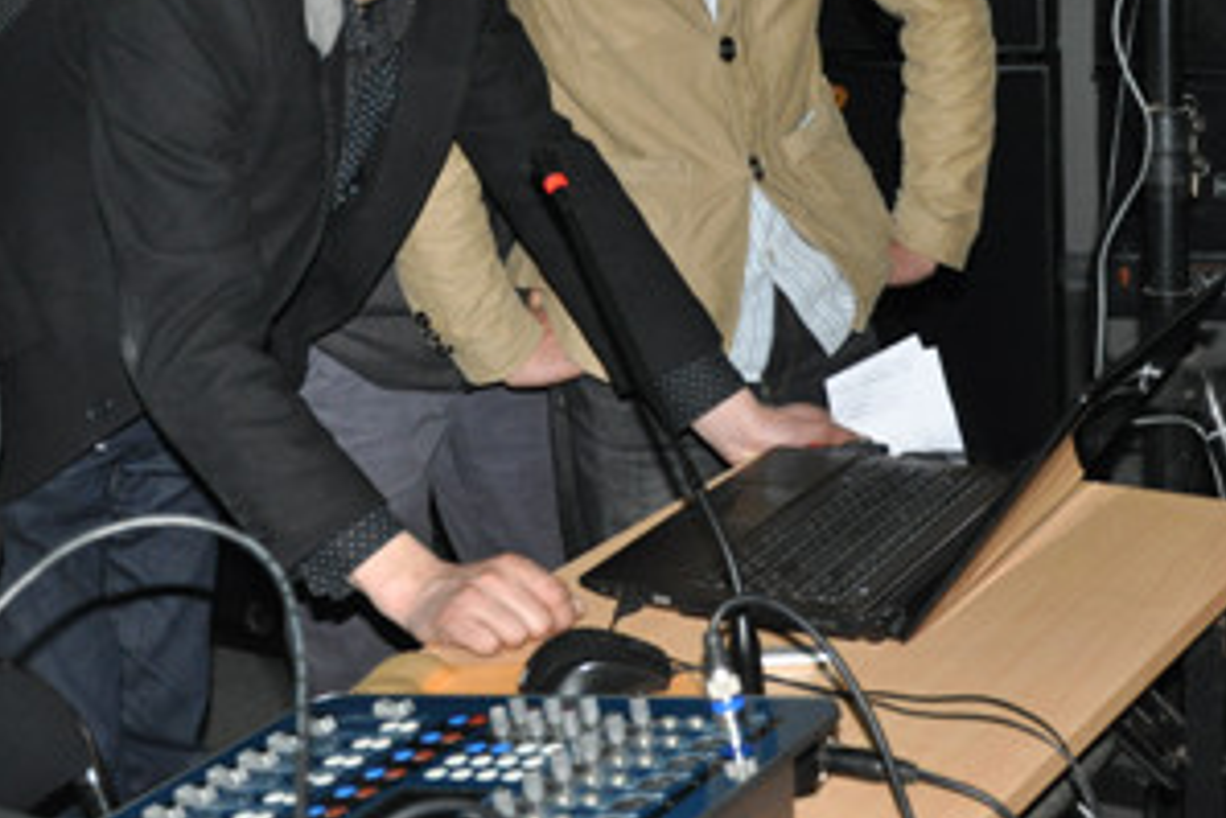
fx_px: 2419
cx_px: 479
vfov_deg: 18.9
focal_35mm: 71
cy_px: 115
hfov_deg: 28.4
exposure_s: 1/60
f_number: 4
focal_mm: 26
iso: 800
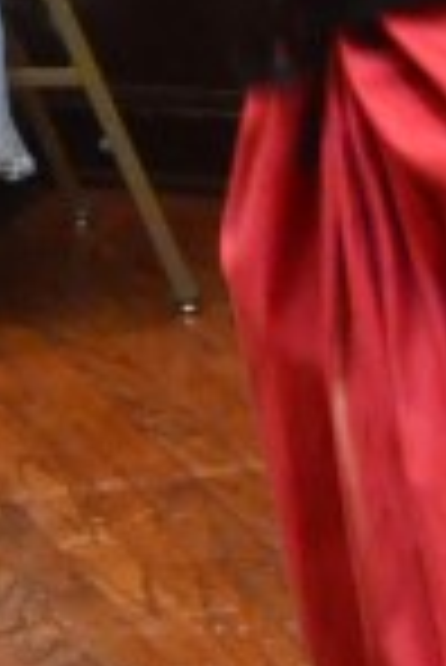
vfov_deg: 6.3
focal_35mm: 326
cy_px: 117
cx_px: 779
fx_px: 6044
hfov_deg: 4.2
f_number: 4.5
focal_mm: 28
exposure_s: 1/25
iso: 3200
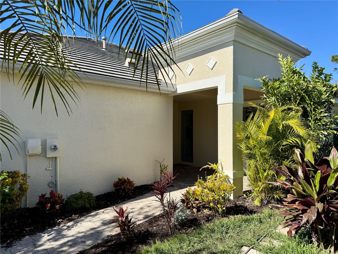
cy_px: 127
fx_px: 234
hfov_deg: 71.6
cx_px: 169
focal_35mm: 24
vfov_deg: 56.8
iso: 80
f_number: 1.78
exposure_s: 1/3597
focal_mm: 6.76
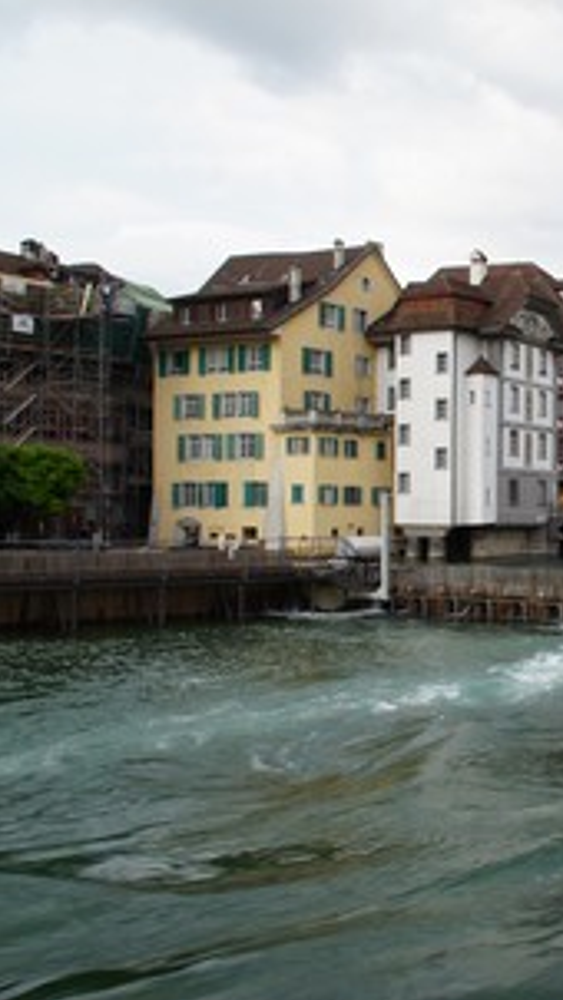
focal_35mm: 43
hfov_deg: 25.6
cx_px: 623
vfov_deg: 47.3
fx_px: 1141
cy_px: 498
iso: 100
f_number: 11
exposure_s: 1/50
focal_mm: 18
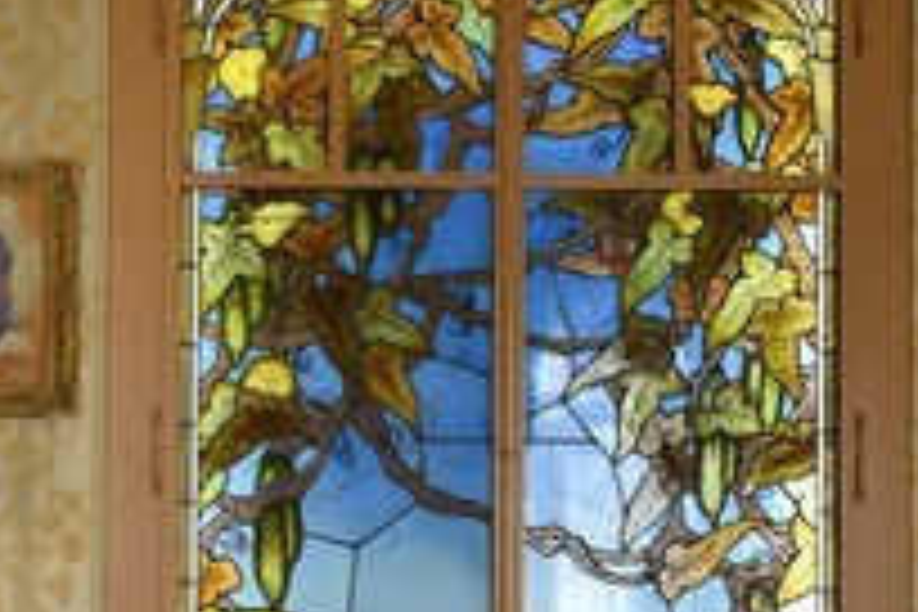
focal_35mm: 66
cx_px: 27
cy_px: 508
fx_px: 1683
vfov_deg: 20.3
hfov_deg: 28.8
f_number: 5.6
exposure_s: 1/40
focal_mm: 32
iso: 800
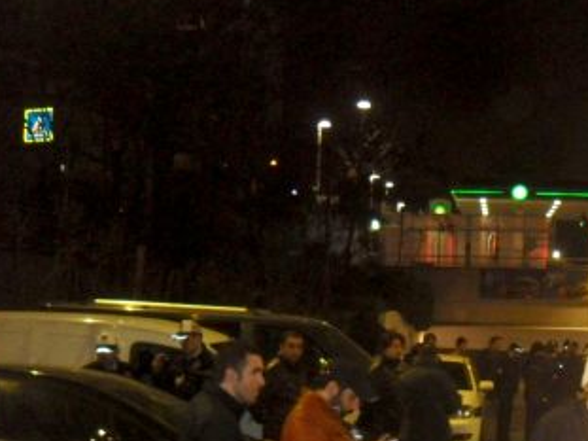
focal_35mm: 70
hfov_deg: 26.9
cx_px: 522
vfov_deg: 20.7
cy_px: 363
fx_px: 1189
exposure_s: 1/45
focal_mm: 6
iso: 400
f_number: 2.8
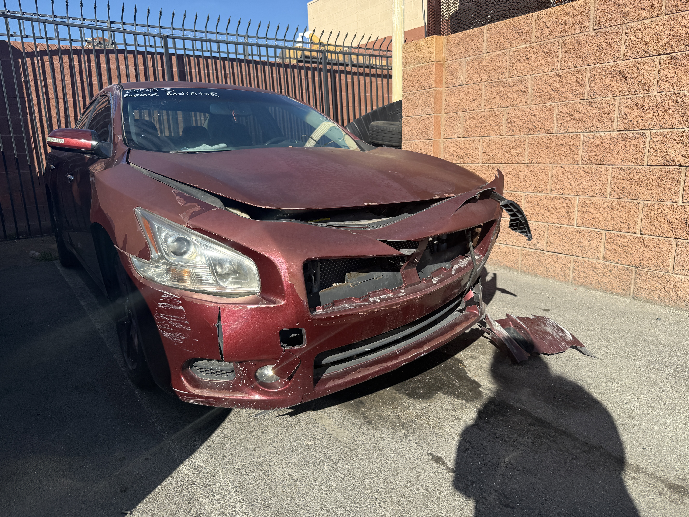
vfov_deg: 56.8
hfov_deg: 71.6
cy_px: 258
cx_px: 344
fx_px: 478
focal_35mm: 24
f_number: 1.78
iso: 80
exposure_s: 1/3584
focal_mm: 6.76
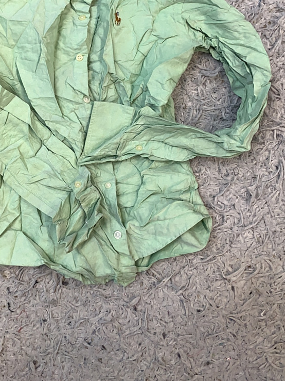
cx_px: 99
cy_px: 121
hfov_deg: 37.4
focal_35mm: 38
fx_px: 417
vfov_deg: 48.0
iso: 32
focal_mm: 4.25
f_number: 1.8
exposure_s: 1/100
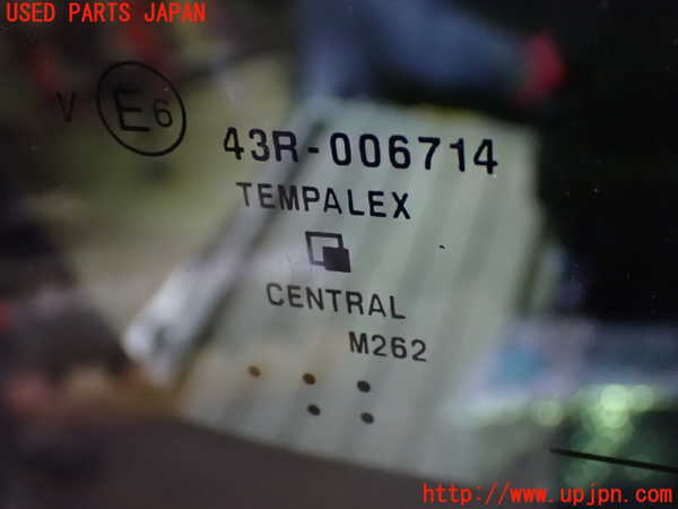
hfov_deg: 40.4
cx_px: 339
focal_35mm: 47
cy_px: 254
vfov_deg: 30.9
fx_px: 921
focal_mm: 8.4
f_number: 3.1
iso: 1600
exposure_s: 1/25
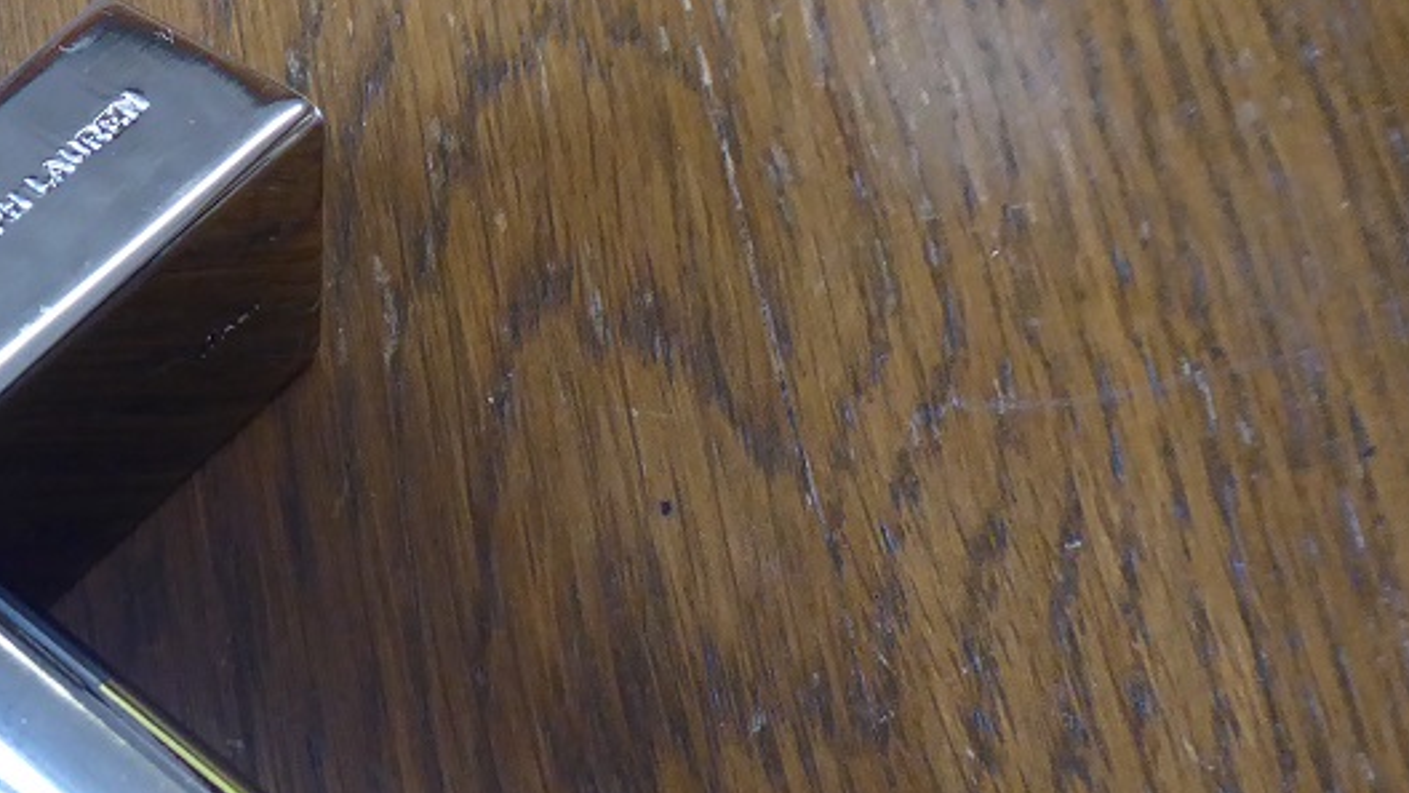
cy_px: 870
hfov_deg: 30.0
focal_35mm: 67
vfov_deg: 17.4
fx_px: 2503
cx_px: 120
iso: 400
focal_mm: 5
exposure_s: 1/30
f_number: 3.5
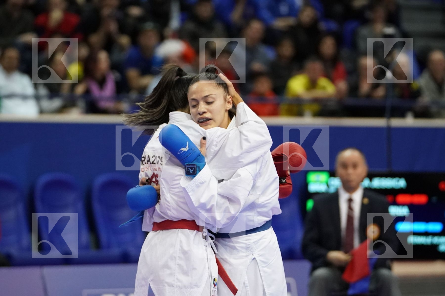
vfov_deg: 6.4
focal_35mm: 216
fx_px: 2670
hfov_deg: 9.5
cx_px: 222
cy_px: 148
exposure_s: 1/1000
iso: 5000
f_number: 2.8
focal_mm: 144
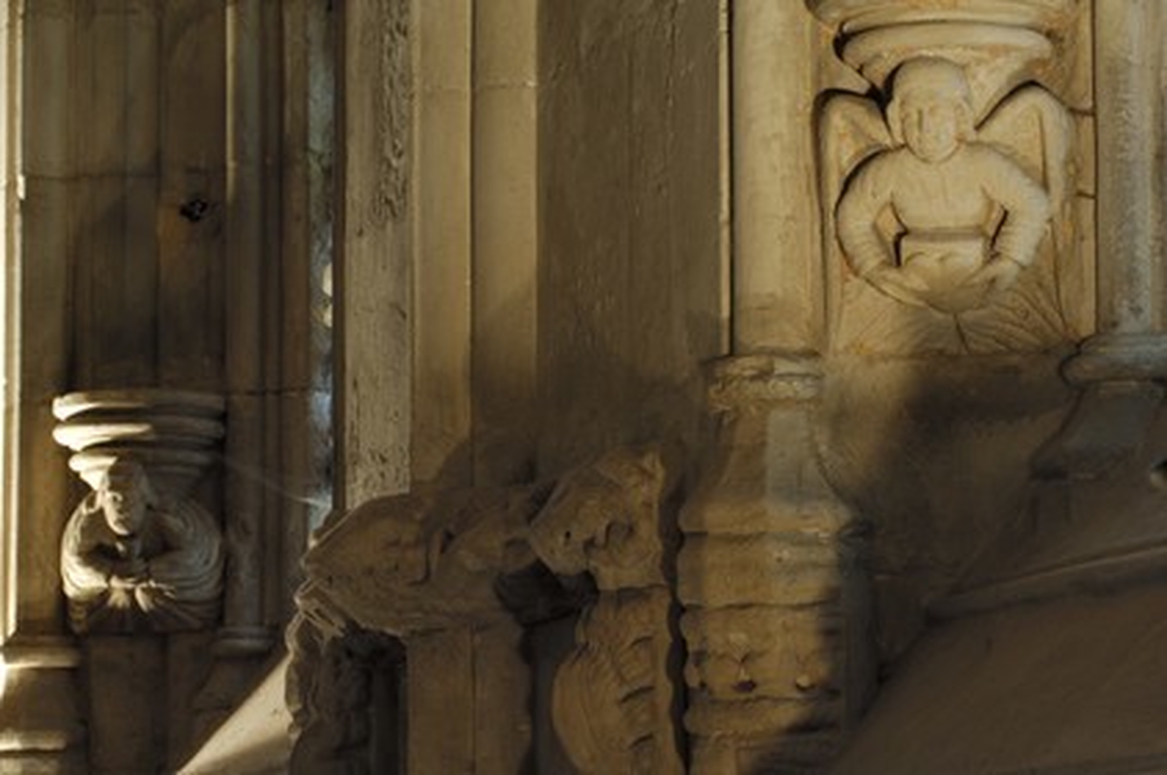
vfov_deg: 8.7
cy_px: 388
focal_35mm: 158
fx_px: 5098
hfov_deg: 13.1
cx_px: 584
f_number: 16
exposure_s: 4.5
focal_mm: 105
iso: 100
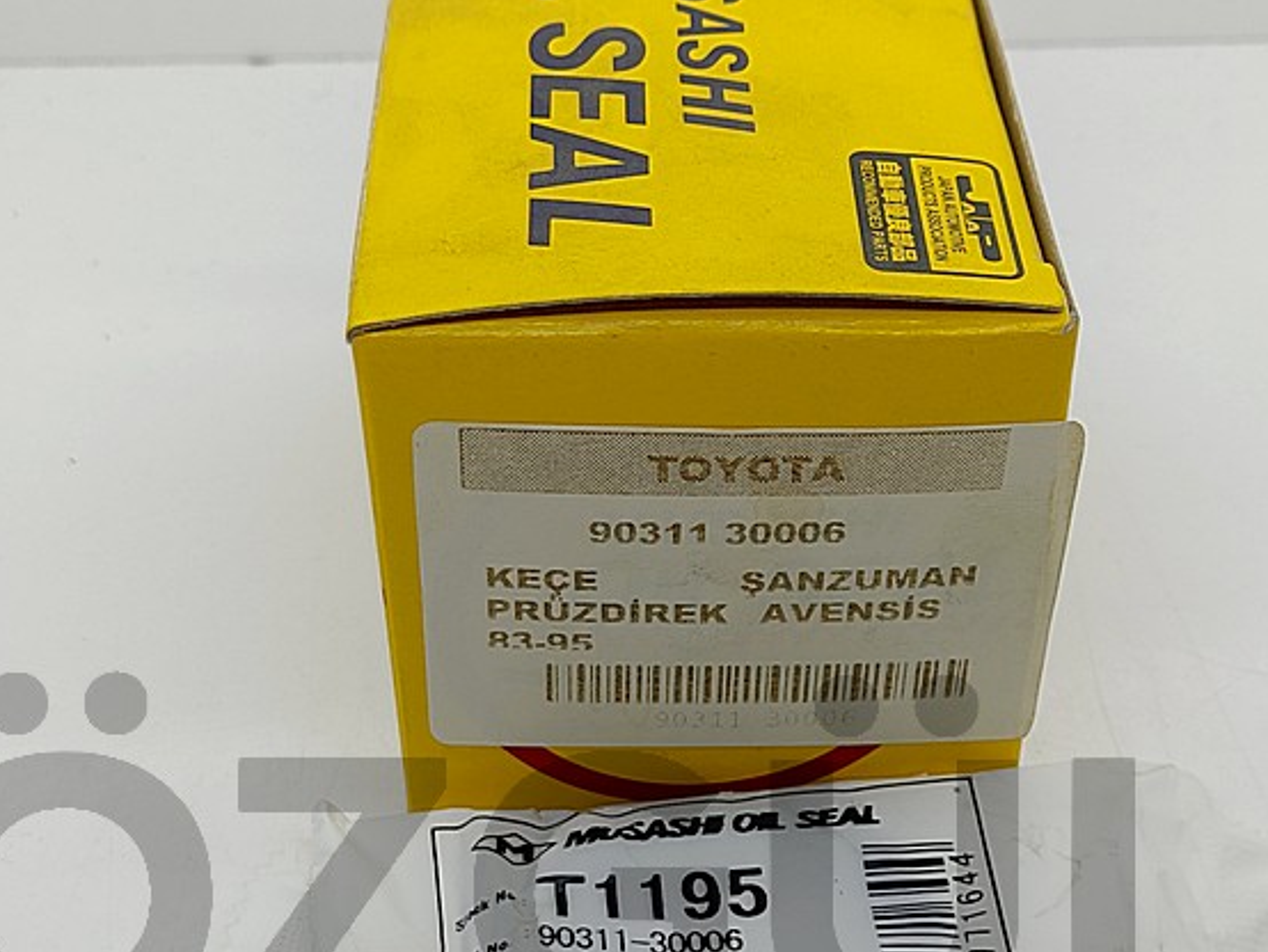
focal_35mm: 61
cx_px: 655
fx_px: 2235
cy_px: 585
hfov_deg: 31.7
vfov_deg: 24.0
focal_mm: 4.74
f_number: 1.79
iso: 100
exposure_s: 1/145
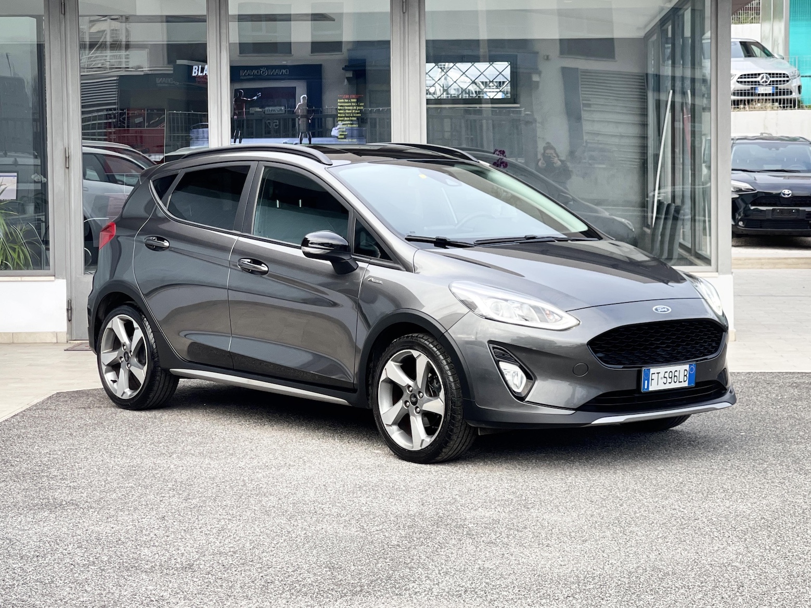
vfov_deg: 22.9
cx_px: 406
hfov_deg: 30.3
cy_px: 304
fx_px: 1499
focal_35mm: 64
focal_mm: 7.5
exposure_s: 1/121
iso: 32
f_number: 2.2
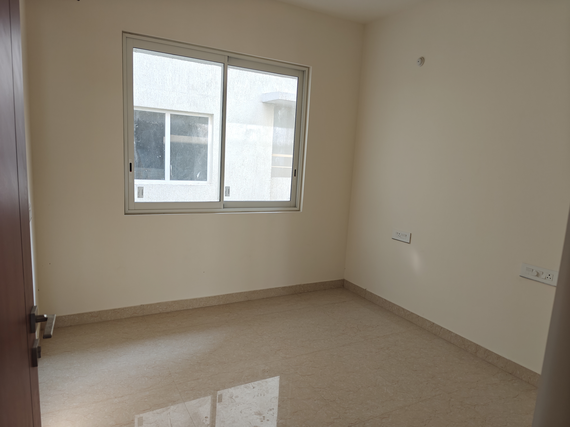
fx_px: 379
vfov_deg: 58.9
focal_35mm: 23
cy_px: 214
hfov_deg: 73.9
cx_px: 285
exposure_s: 1/100
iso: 64
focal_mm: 6.06
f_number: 1.6
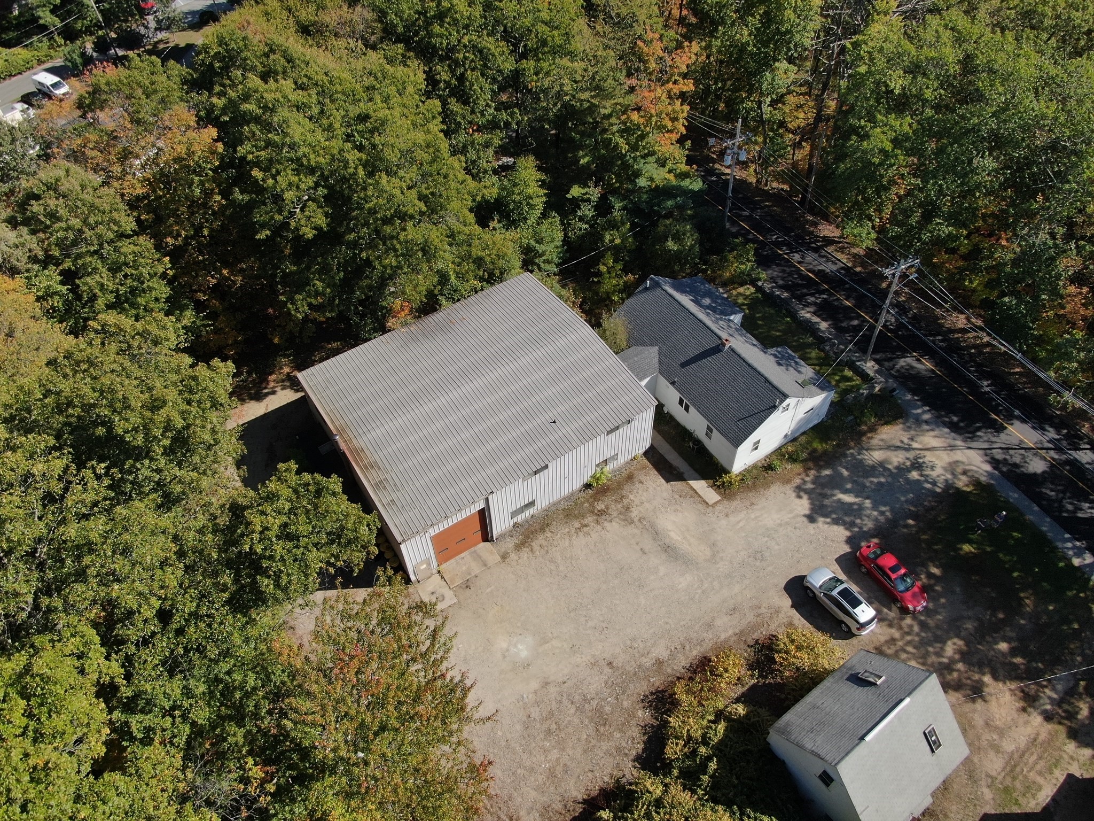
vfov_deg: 56.8
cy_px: 410
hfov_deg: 71.6
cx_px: 547
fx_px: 758
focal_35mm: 24
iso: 100
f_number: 2.8
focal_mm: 4.39
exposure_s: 1/1250
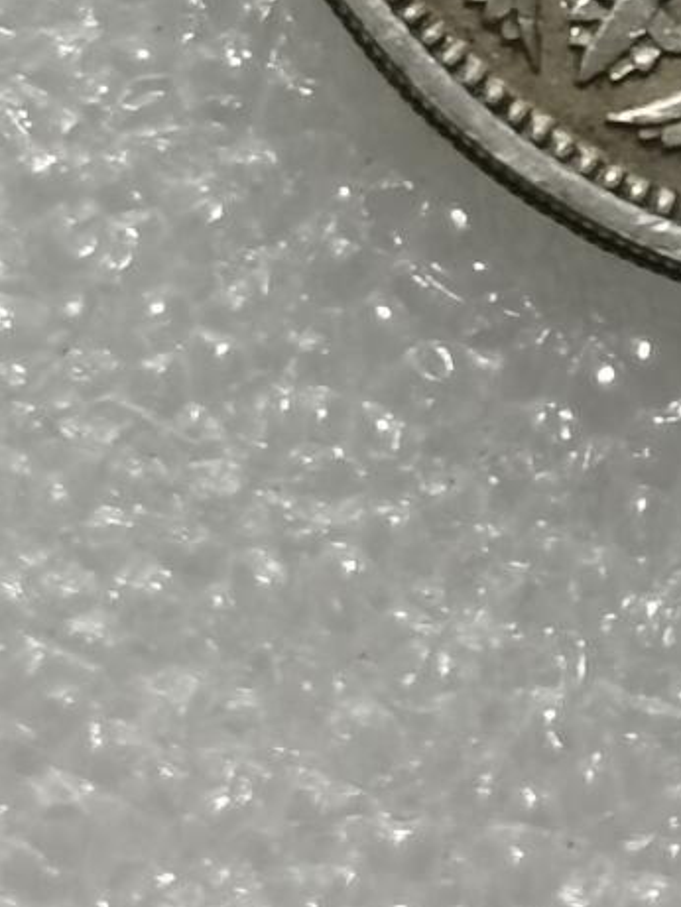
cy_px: -582
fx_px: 6240
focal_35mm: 238
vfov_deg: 8.1
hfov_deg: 6.2
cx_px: 856
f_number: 1.8
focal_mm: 5.58
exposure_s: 1/90
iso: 64
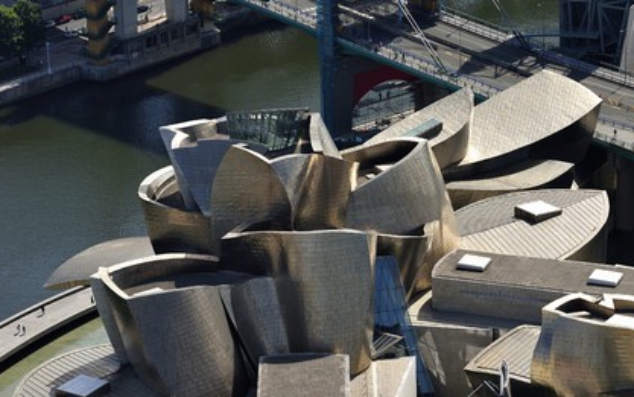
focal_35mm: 159
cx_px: 316
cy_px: 189
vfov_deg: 8.3
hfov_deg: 13.2
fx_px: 2748
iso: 200
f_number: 10
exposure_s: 1/400
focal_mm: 155
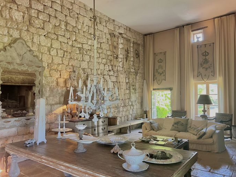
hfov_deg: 65.3
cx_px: 115
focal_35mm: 27
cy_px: 90
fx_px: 184
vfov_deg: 51.3
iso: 200
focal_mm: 5.7
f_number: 1.5
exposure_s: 1/50
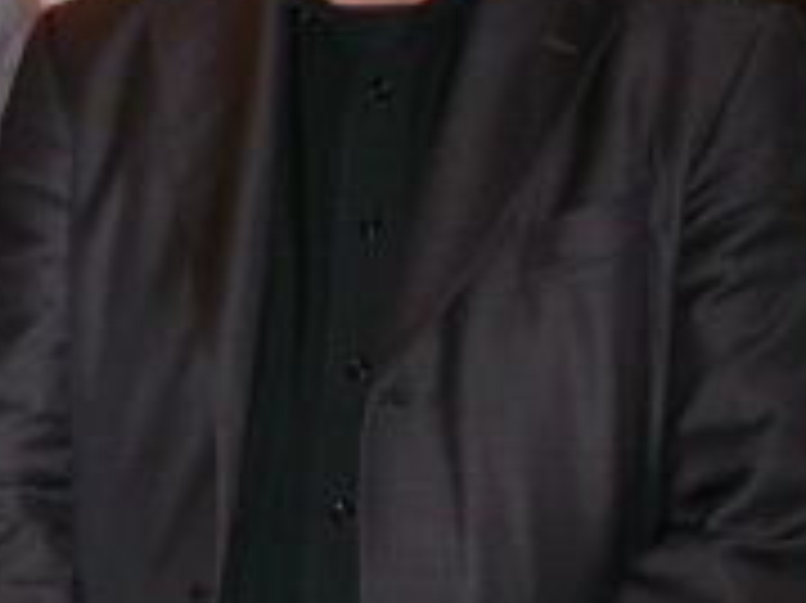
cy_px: 292
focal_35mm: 136
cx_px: -432
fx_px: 3165
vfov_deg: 10.9
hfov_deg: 13.6
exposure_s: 1/60
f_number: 2.6
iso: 200
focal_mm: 7.85
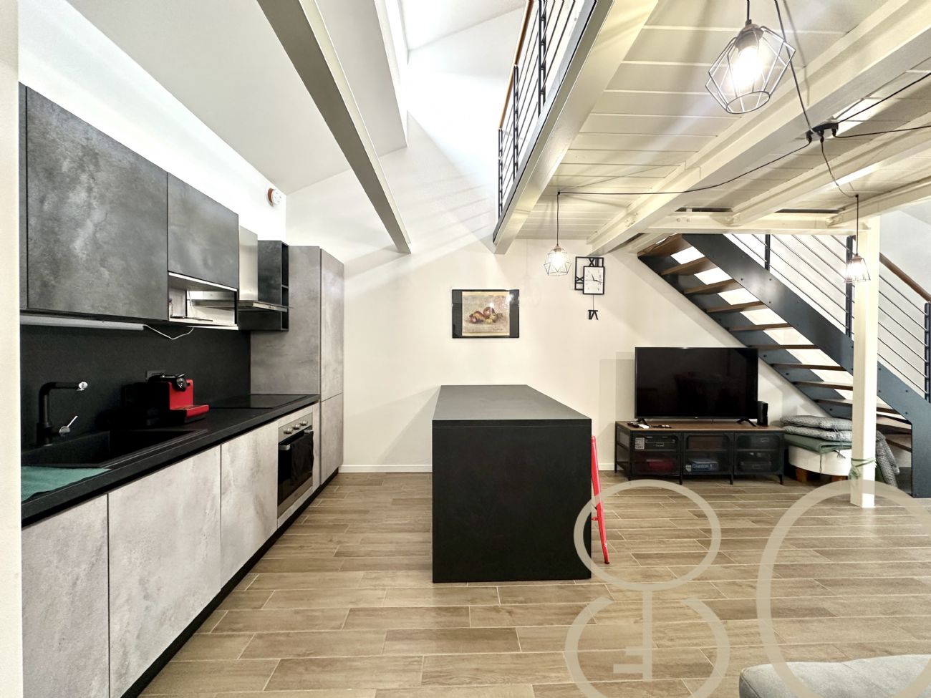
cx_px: 466
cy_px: 349
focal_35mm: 14
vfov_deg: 85.7
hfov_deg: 102.1
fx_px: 377
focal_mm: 2.22
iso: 200
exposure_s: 1/50
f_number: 2.2
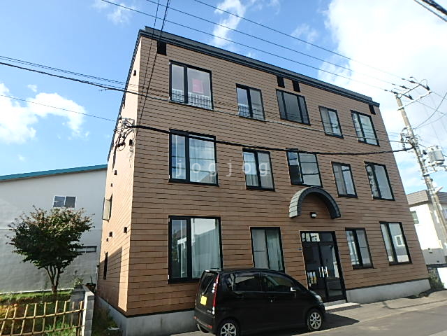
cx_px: 224
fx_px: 271
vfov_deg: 63.4
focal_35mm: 21
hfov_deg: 79.0
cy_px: 168
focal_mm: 3.7
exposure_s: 1/500
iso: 125
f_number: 3.5
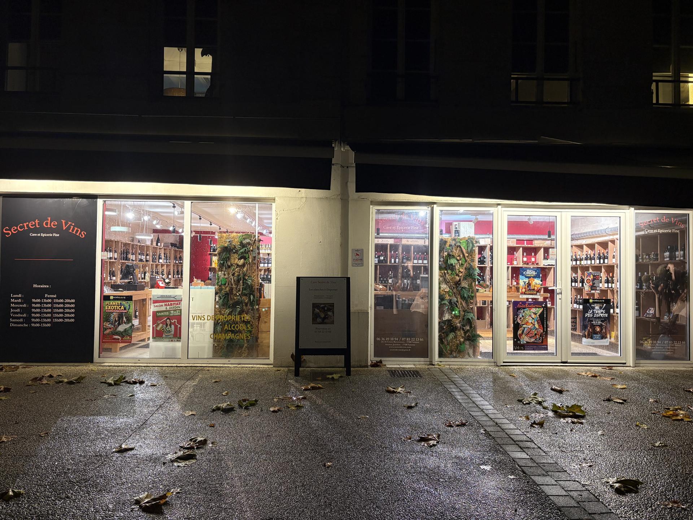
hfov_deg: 67.3
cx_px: 346
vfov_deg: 53.1
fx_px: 521
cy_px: 260
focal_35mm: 26
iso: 160
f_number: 1.6
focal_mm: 5.96
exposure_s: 1/50
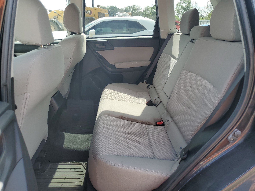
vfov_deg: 53.1
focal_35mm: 26
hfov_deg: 67.3
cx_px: 128
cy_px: 96
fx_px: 192
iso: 50
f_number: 1.5
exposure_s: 1/625
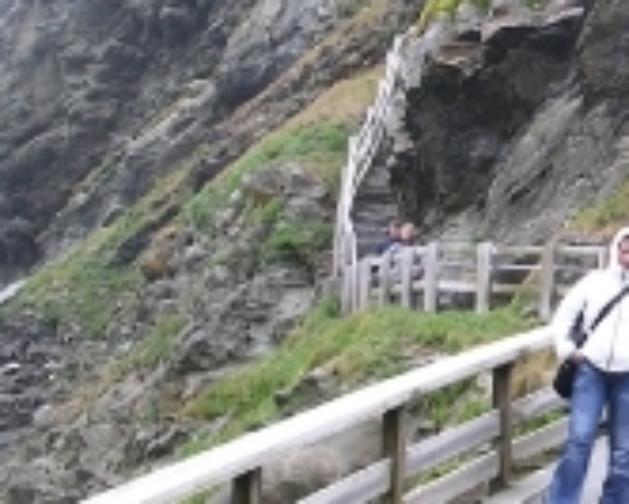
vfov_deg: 11.5
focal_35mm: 134
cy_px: 241
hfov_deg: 13.8
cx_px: 807
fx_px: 2496
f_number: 5.6
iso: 100
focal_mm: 7.8
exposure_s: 1/125
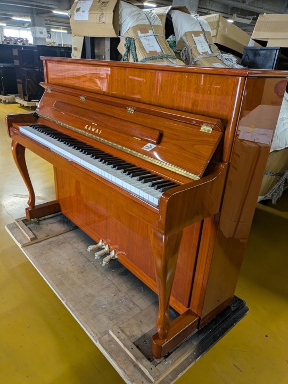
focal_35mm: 25
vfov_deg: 69.4
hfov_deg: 54.9
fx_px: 277
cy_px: 192
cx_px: 144
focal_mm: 5.43
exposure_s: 1/30
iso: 92
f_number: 1.89
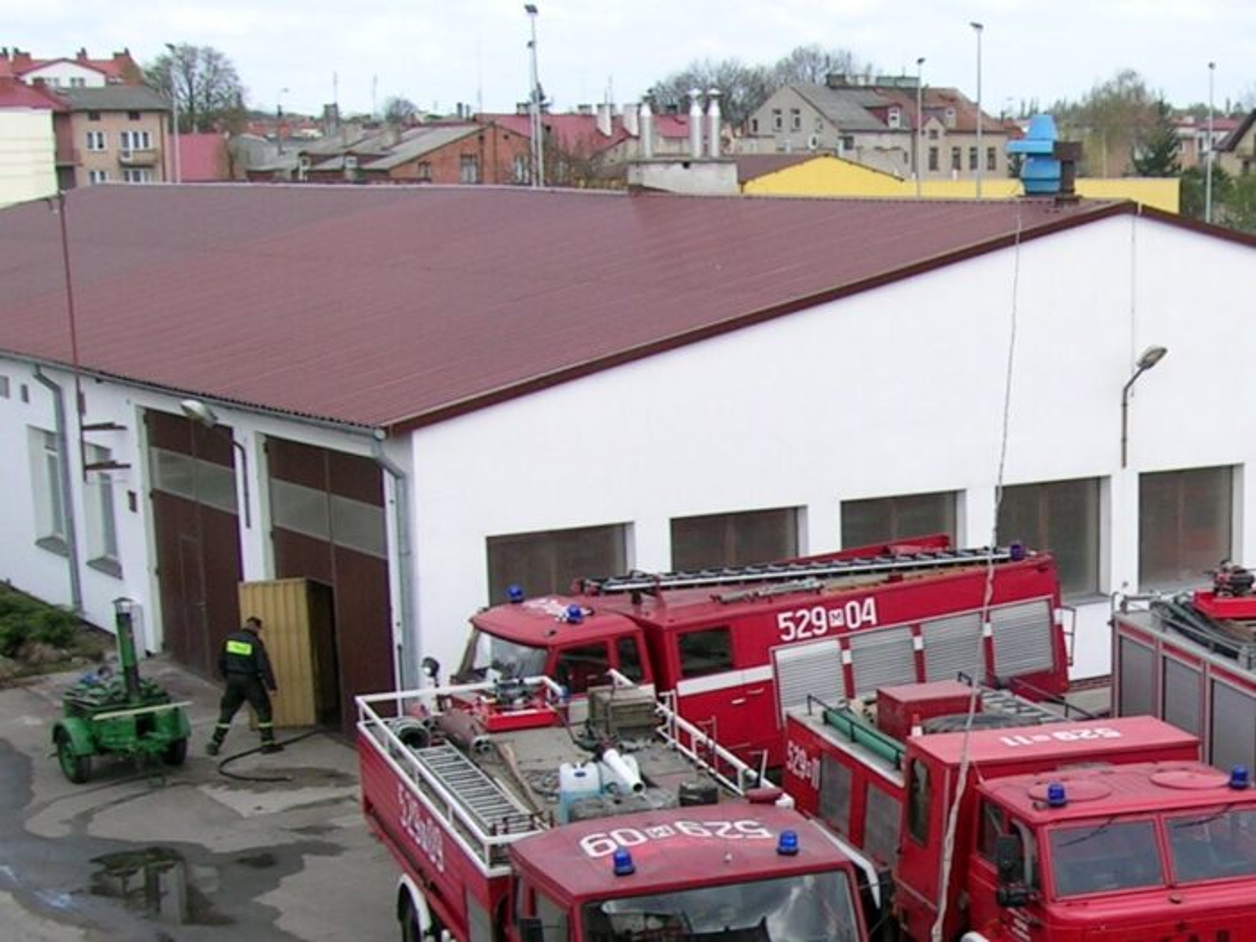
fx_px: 1270
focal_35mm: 35
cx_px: 628
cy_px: 471
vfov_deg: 40.7
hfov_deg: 52.6
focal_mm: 5.4
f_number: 4.8
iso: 50
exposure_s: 1/161
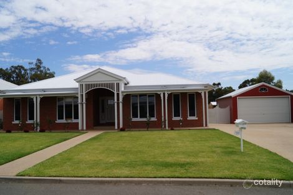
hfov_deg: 61.9
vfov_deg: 43.6
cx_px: 146
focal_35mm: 30
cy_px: 98
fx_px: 244
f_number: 13
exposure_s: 1/200
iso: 100
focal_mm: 20
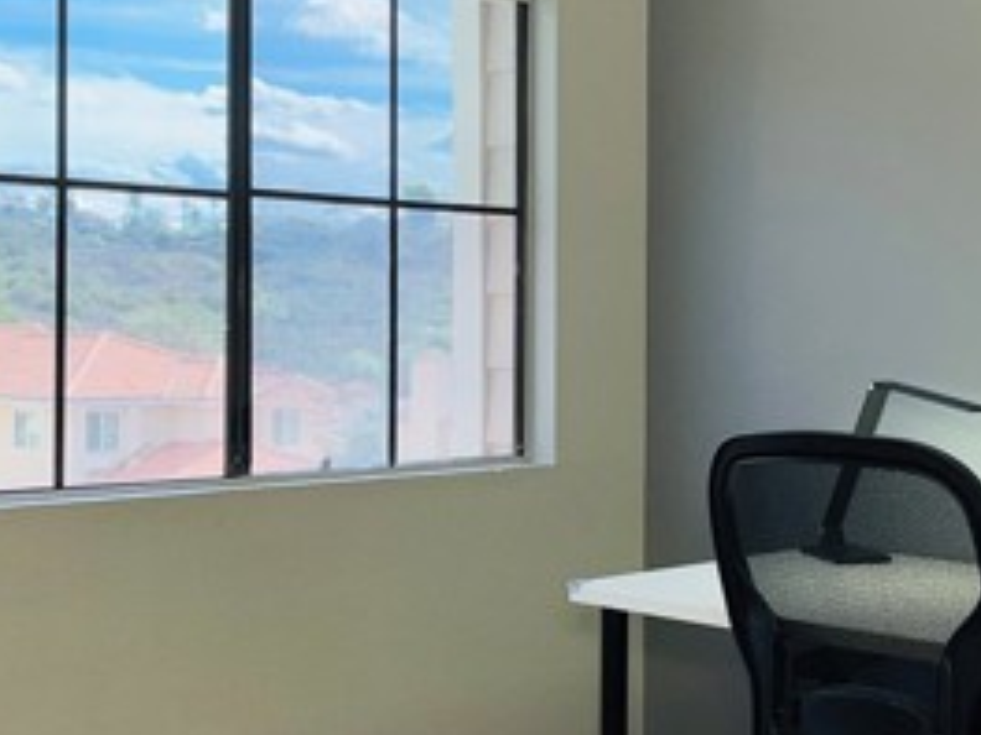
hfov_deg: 30.5
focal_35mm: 63
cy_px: 349
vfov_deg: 23.3
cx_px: 665
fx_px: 1785
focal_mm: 5.1
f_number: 1.6
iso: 40
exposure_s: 1/206
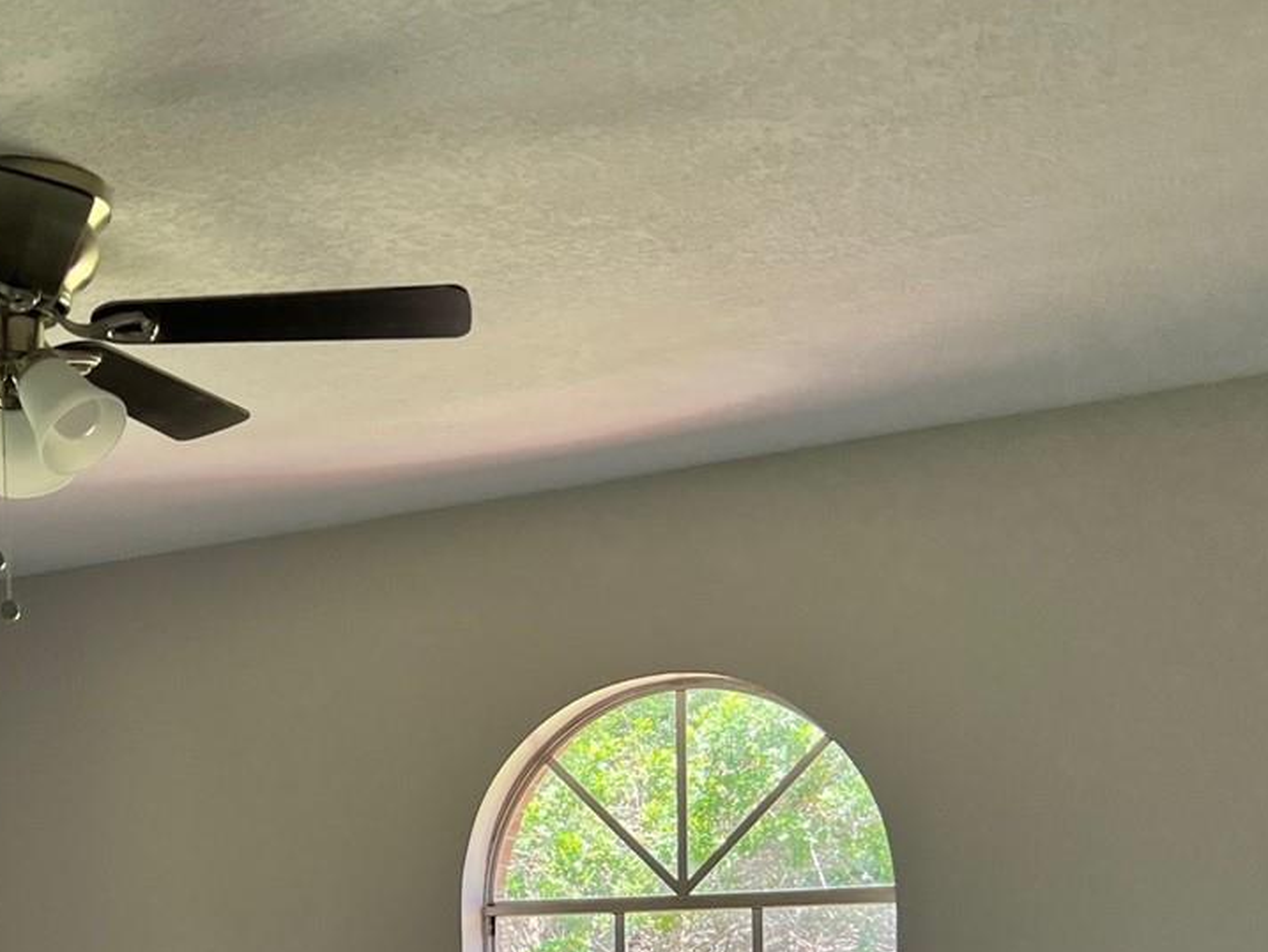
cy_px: 987
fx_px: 2125
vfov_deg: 24.0
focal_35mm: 58
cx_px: 172
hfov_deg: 31.9
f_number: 1.5
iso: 50
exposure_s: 1/162
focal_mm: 5.7
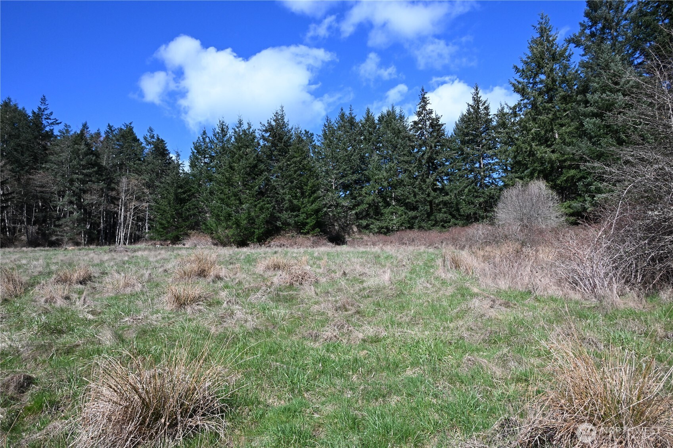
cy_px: 224
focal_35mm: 24
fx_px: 449
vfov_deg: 53.1
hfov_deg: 73.7
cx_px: 336
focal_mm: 24
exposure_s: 1/400
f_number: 22
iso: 1600
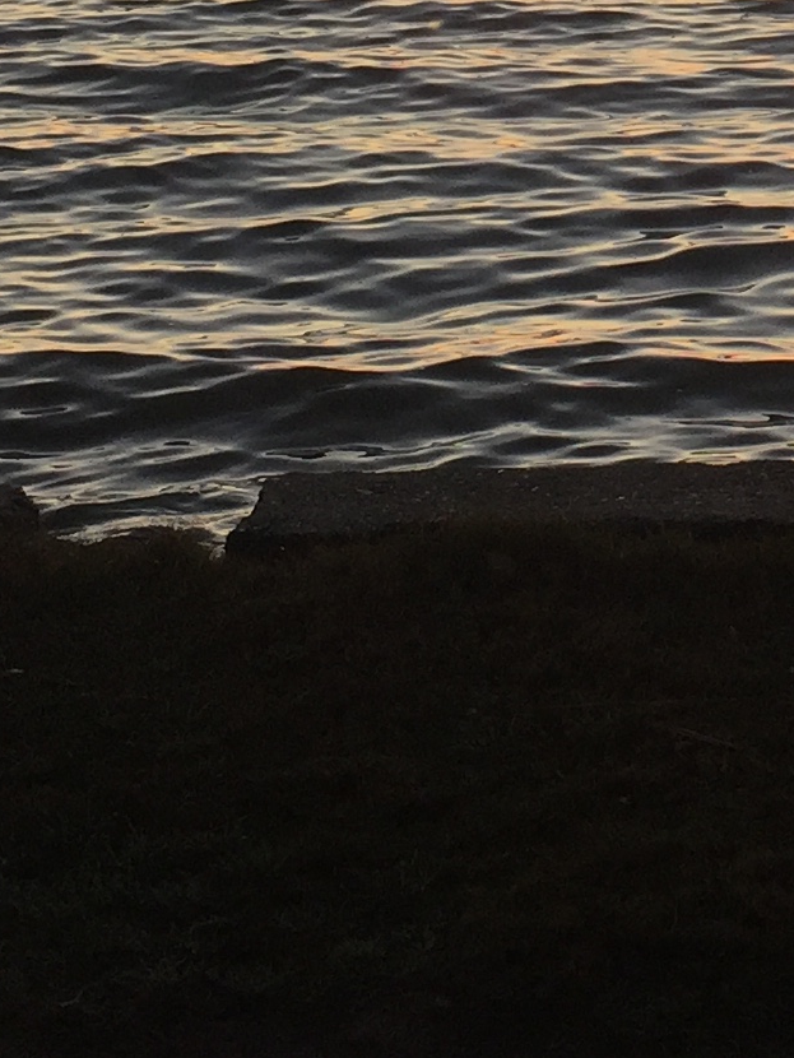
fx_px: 3485
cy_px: -148
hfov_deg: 12.9
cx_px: 747
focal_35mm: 114
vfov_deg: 16.7
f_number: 2.2
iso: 32
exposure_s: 1/494
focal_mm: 4.15
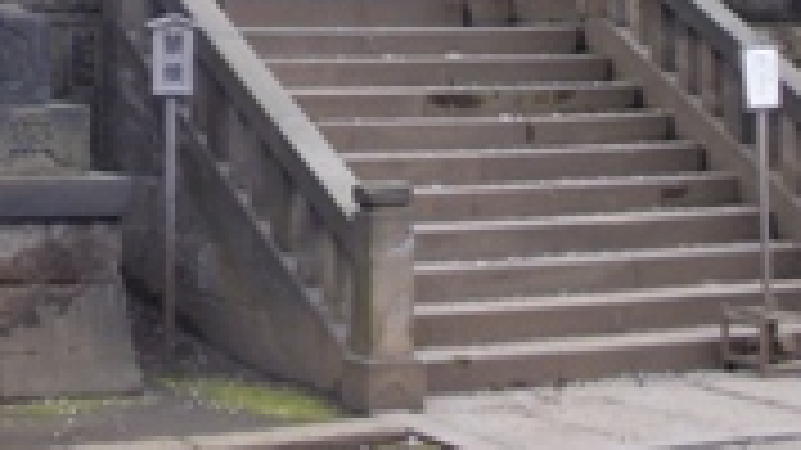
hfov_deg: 20.3
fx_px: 2187
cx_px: 74
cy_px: -328
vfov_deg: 11.1
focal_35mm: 103
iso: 125
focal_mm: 6.3
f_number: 3.5
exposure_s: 1/15
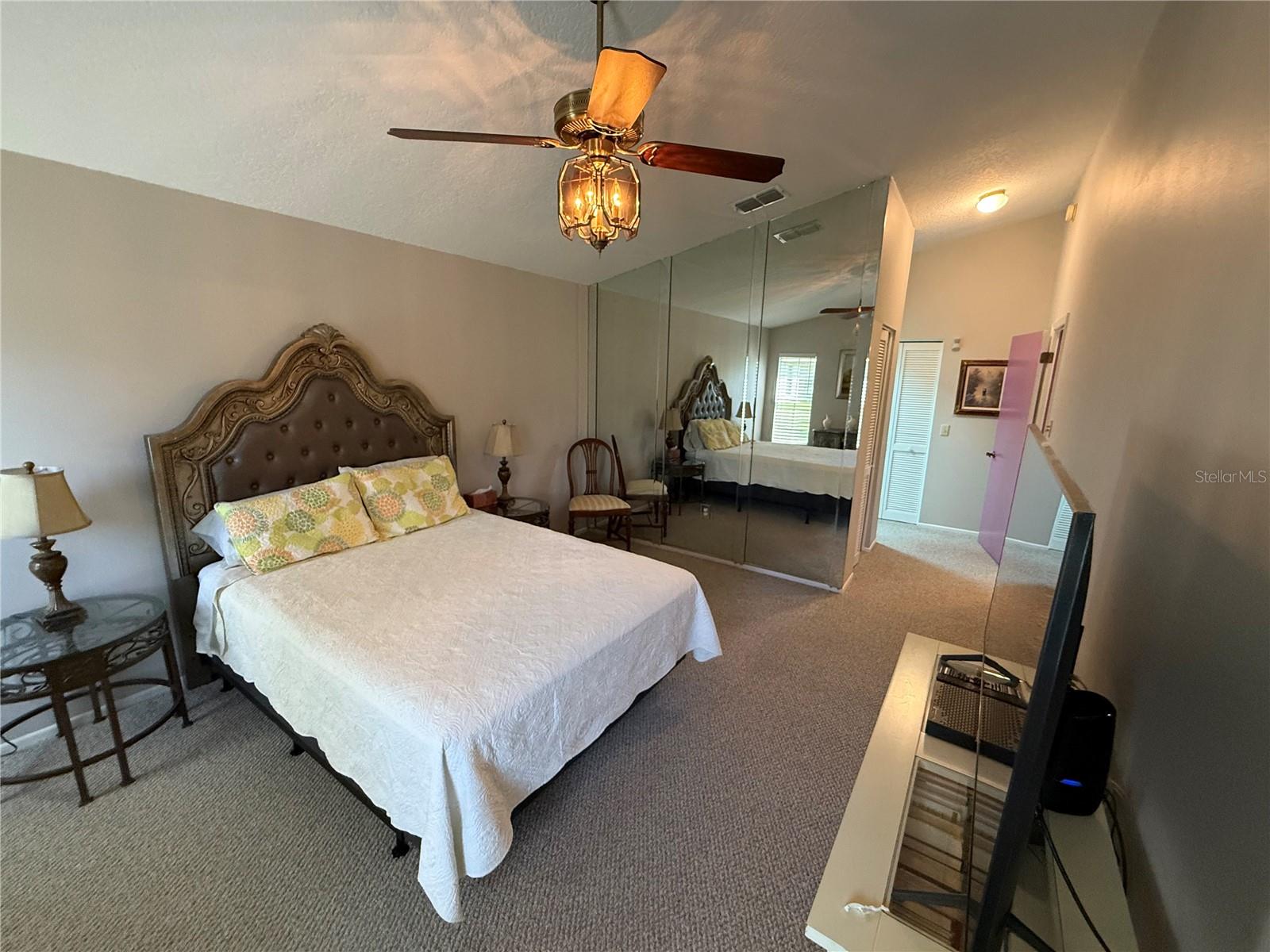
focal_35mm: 14
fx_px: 514
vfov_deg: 85.7
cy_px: 476
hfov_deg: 102.1
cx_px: 635
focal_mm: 2.22
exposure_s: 1/60
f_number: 2.2
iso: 500
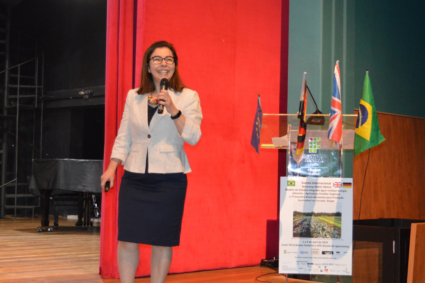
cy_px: 148
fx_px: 774
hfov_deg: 30.7
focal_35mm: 66
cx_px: 209
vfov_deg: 20.7
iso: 3200
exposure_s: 1/60
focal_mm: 35
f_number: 4.5
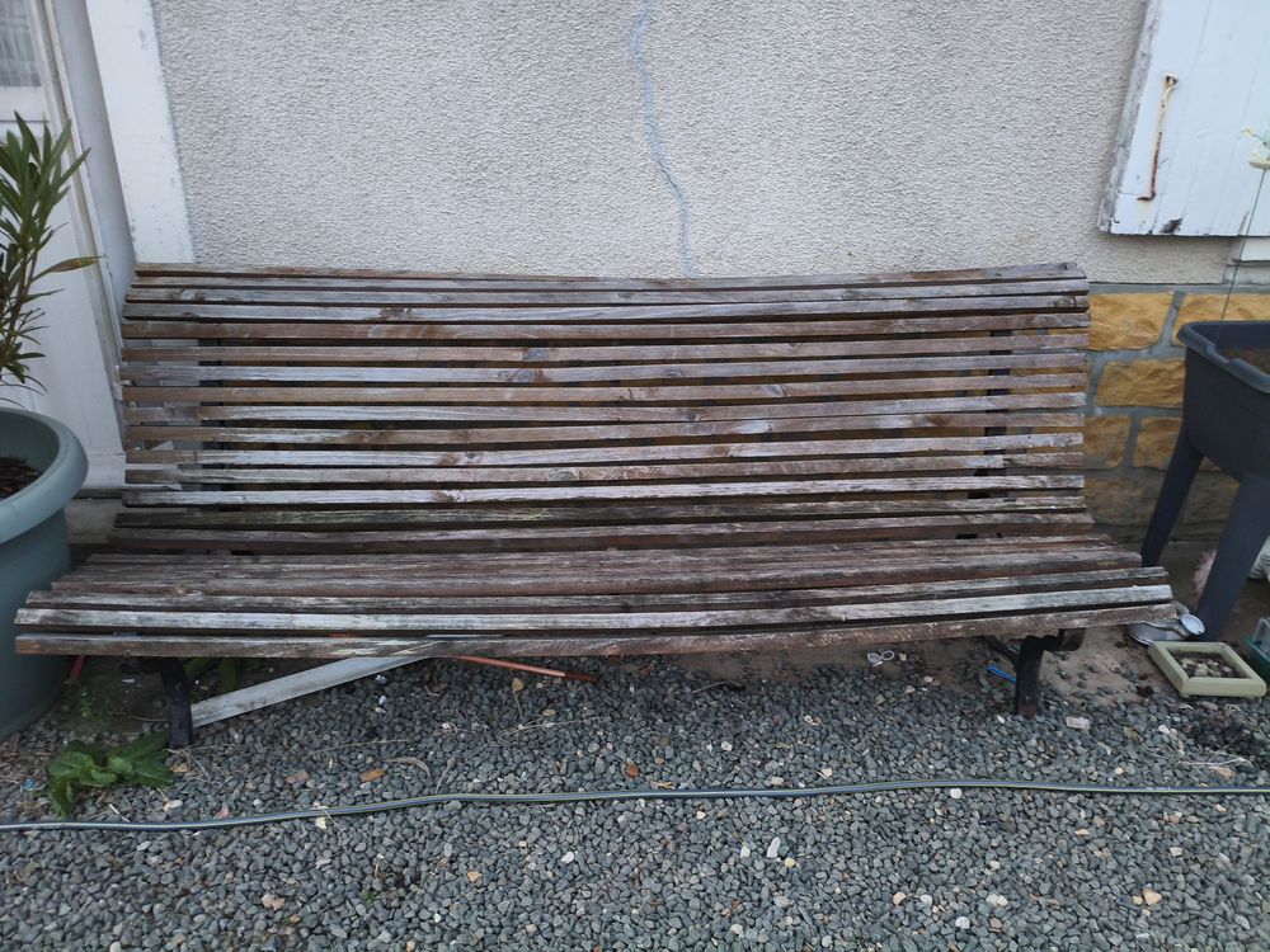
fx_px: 954
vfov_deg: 53.1
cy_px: 476
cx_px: 635
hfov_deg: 67.3
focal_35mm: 26
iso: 1250
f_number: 1.5
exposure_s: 1/25
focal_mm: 4.94
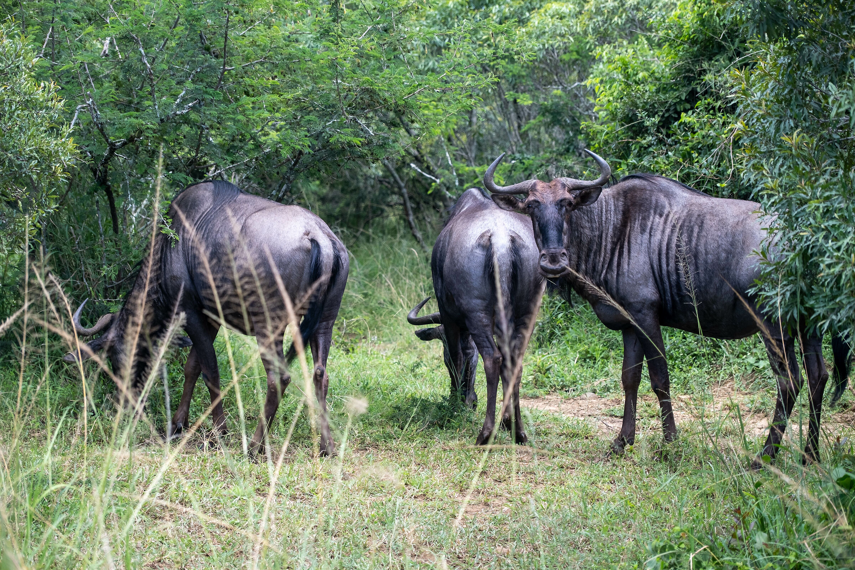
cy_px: 285
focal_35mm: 105
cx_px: 428
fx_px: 2494
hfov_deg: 19.5
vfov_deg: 13.0
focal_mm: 70
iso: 250
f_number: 4
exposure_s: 1/105
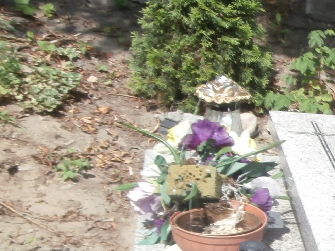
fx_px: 706
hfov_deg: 22.5
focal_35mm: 73
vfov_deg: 19.6
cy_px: 250
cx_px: 483
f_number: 3
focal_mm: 4.2
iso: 100
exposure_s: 1/640
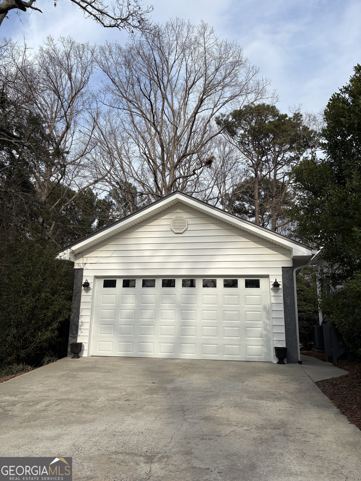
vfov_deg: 67.3
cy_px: 240
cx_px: 180
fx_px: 362
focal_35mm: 26
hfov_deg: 53.1
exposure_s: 1/2985
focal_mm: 5.96
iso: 50
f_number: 1.6
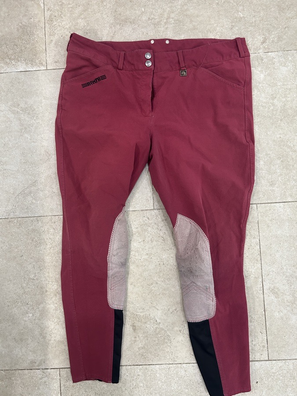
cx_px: 148
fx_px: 297
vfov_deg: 67.3
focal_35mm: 26
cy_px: 198
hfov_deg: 53.1
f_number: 1.5
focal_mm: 5.7
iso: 160
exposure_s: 1/60
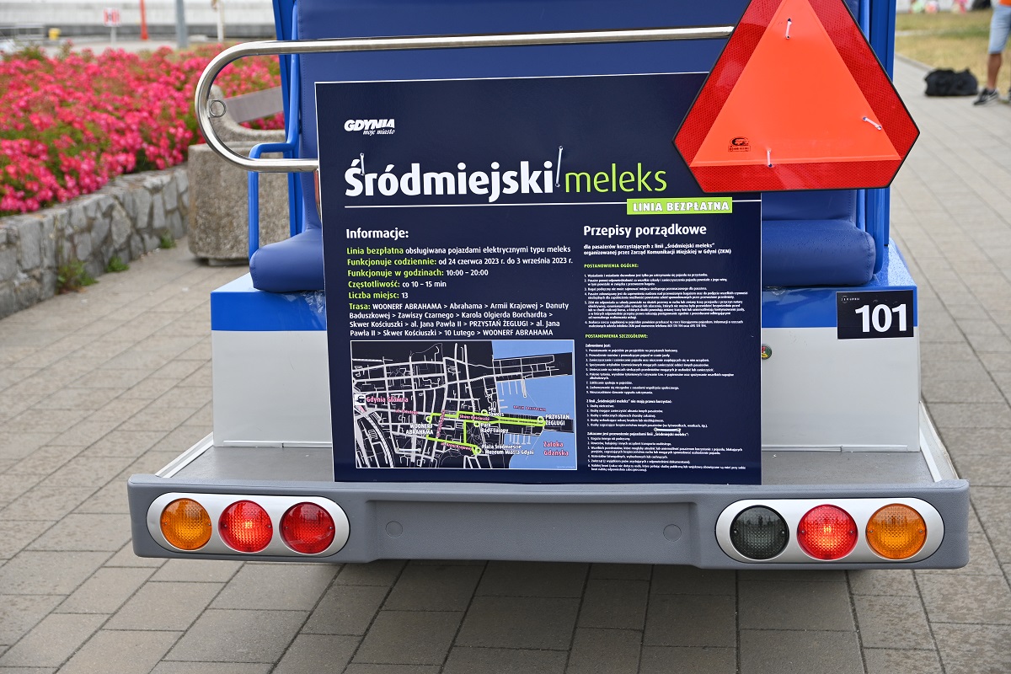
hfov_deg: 33.4
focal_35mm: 60
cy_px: 337
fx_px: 1685
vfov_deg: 22.6
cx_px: 506
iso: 200
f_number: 4
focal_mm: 40
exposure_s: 1/250
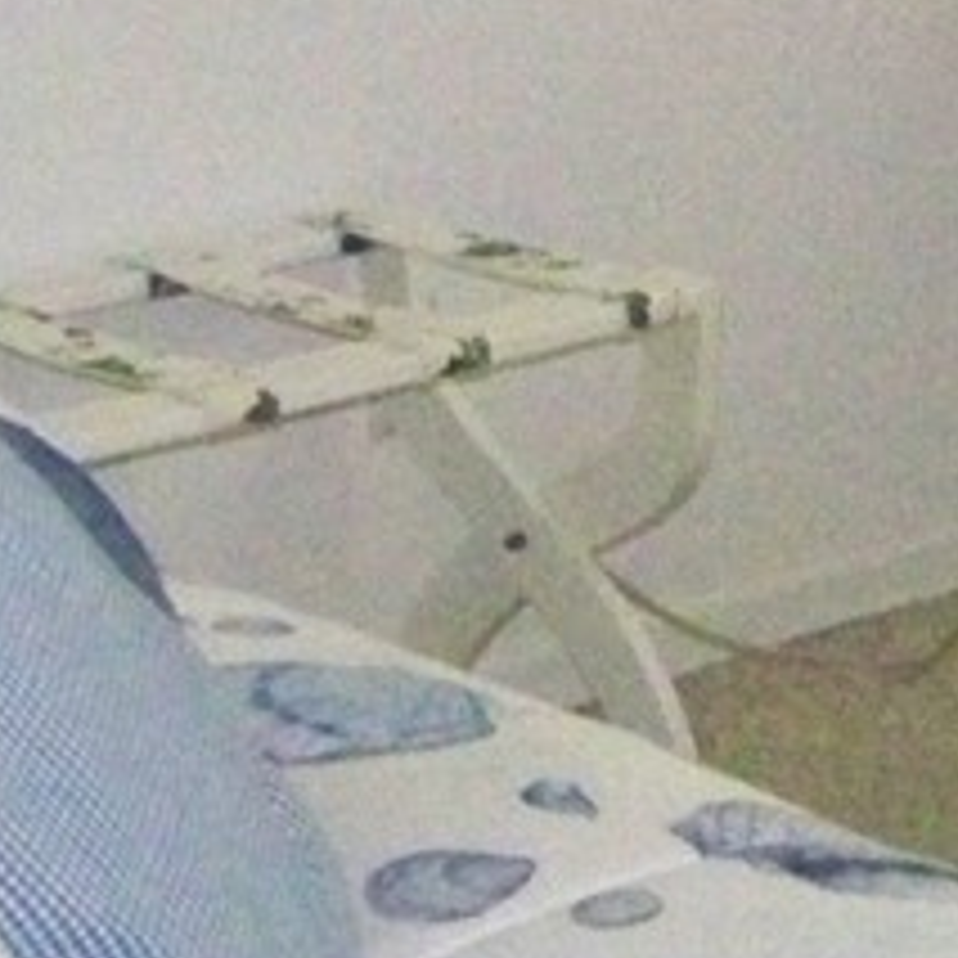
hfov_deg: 10.9
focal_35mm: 153
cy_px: 36
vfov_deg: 11.3
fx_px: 4791
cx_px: 1498
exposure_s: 1/30
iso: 1600
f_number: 2.8
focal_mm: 5.85
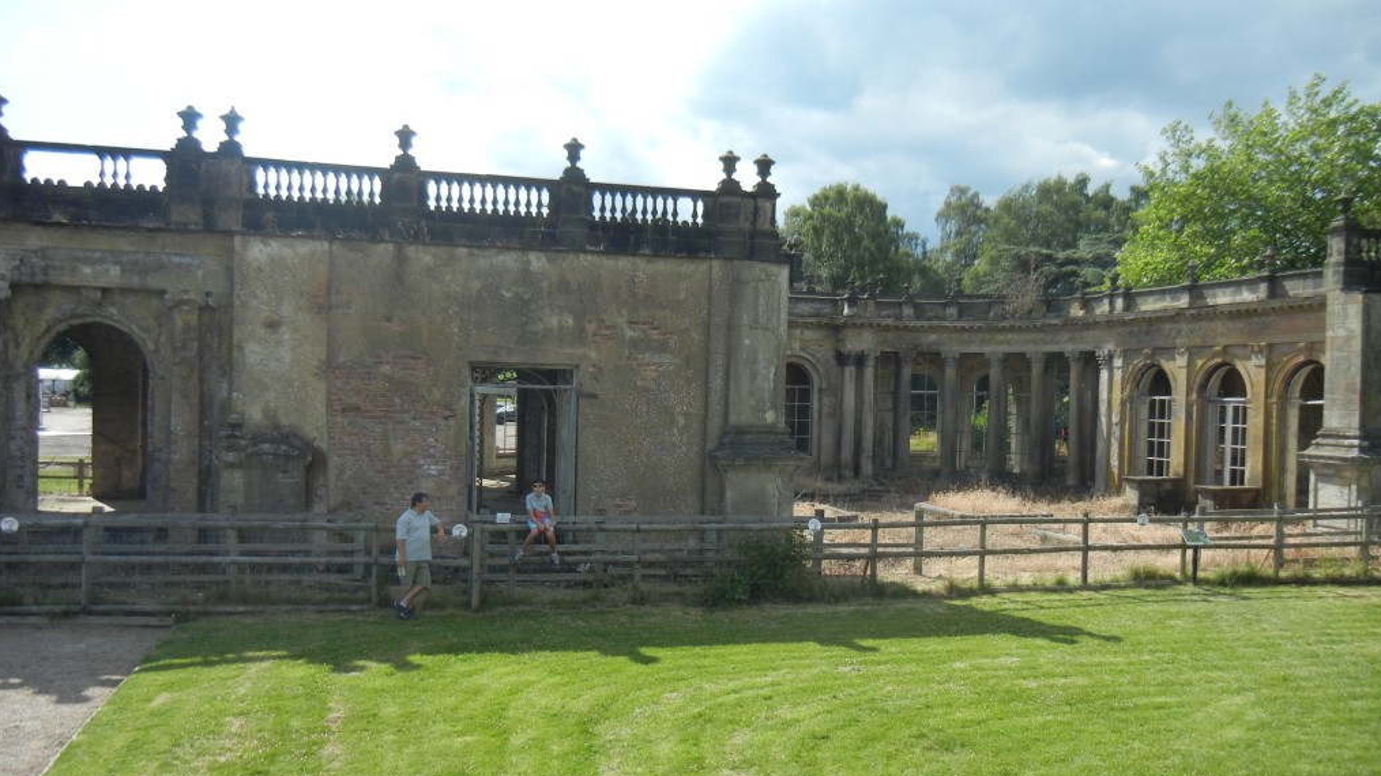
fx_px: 1208
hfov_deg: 59.5
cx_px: 693
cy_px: 413
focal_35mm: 33
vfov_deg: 35.6
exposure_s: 1/271
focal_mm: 5.4
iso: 160
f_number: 7
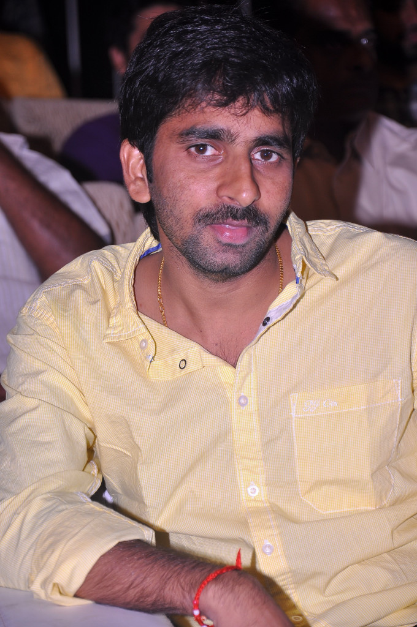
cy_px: 314
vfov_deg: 13.1
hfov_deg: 8.7
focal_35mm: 158
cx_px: 208
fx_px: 2744
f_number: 5.6
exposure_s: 1/50
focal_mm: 105
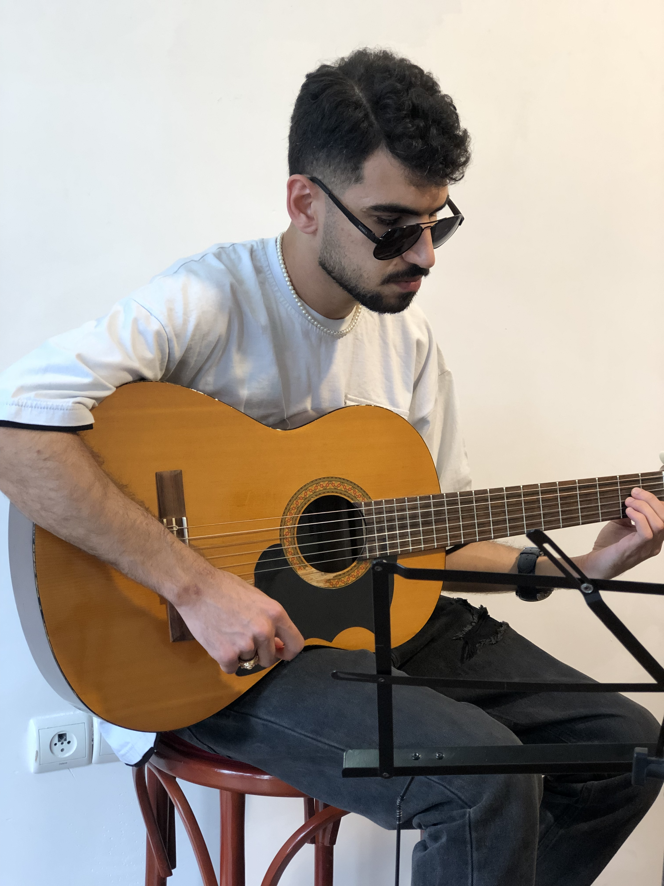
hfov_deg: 25.7
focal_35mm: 57
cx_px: 332
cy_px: 443
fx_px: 1458
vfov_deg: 33.8
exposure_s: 1/33
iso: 160
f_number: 2.8
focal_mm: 6.6
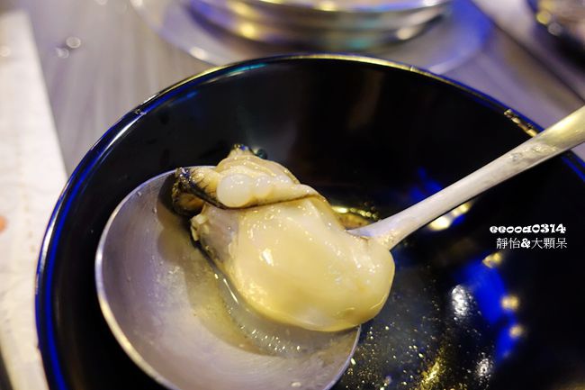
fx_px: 390
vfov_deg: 53.1
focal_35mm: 24
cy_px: 195
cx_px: 292
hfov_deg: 73.8
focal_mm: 8.8
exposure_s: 1/30
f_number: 2.2
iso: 800
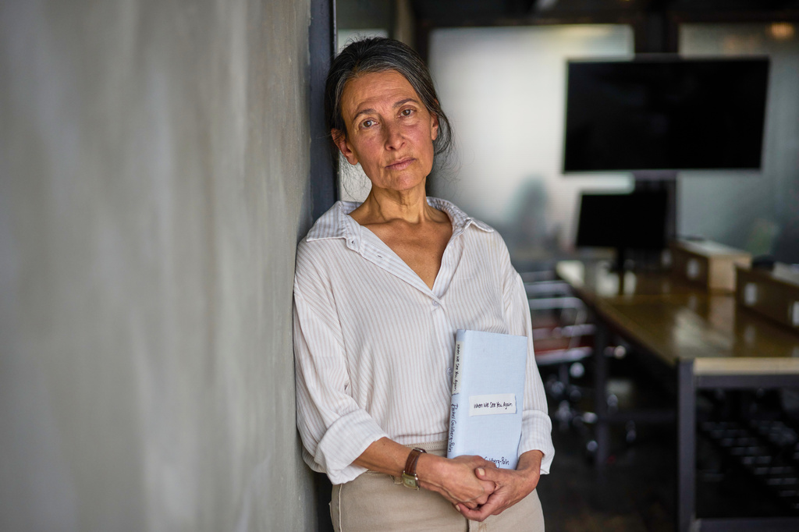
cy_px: 266
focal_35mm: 55
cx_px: 400
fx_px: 1220
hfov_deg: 36.3
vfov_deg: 24.6
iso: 640
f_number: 2
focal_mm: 55
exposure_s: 1/2500
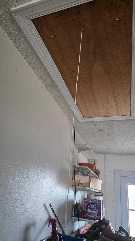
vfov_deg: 71.9
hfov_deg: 44.3
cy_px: 117
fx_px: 165
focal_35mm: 26
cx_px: 61
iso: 200
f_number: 1.7
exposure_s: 1/180
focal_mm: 6.25
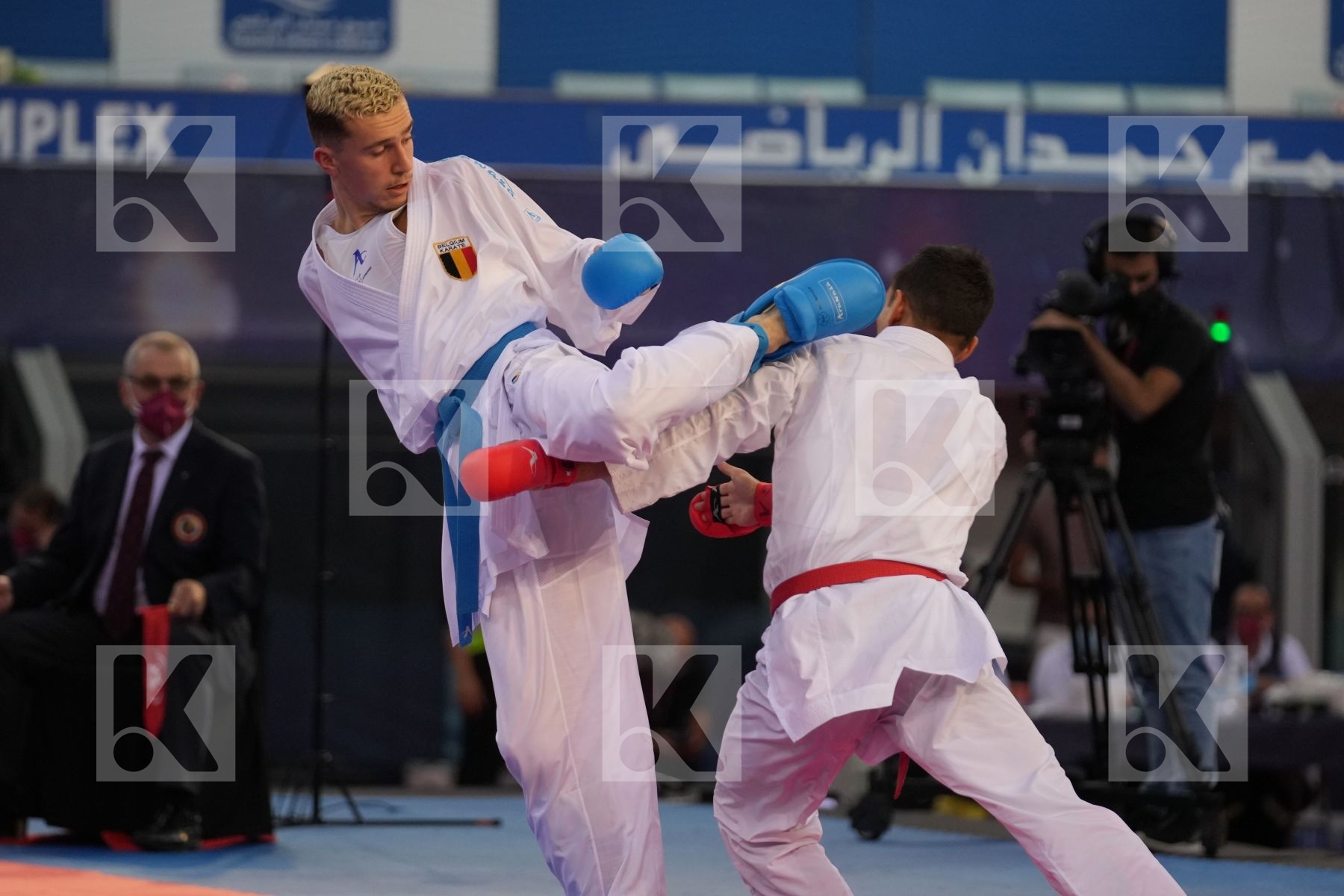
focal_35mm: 252
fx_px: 9407
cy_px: 448
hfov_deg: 8.2
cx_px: 672
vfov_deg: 5.5
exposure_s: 1/1000
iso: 1250
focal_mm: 168
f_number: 2.8
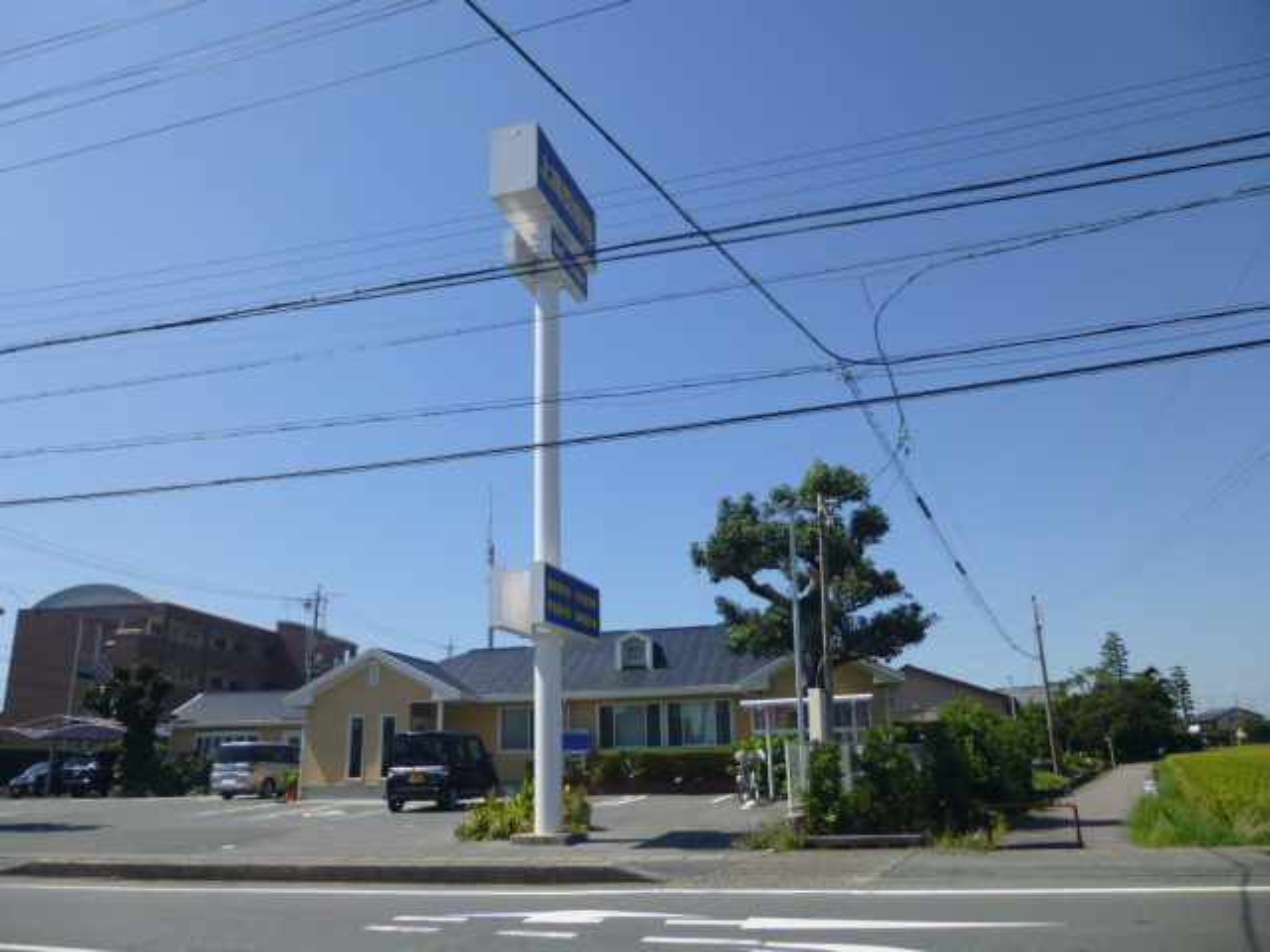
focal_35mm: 25
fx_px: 917
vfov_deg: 54.9
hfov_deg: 69.4
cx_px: 635
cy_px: 476
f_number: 9
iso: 100
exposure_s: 1/200
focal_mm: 4.5
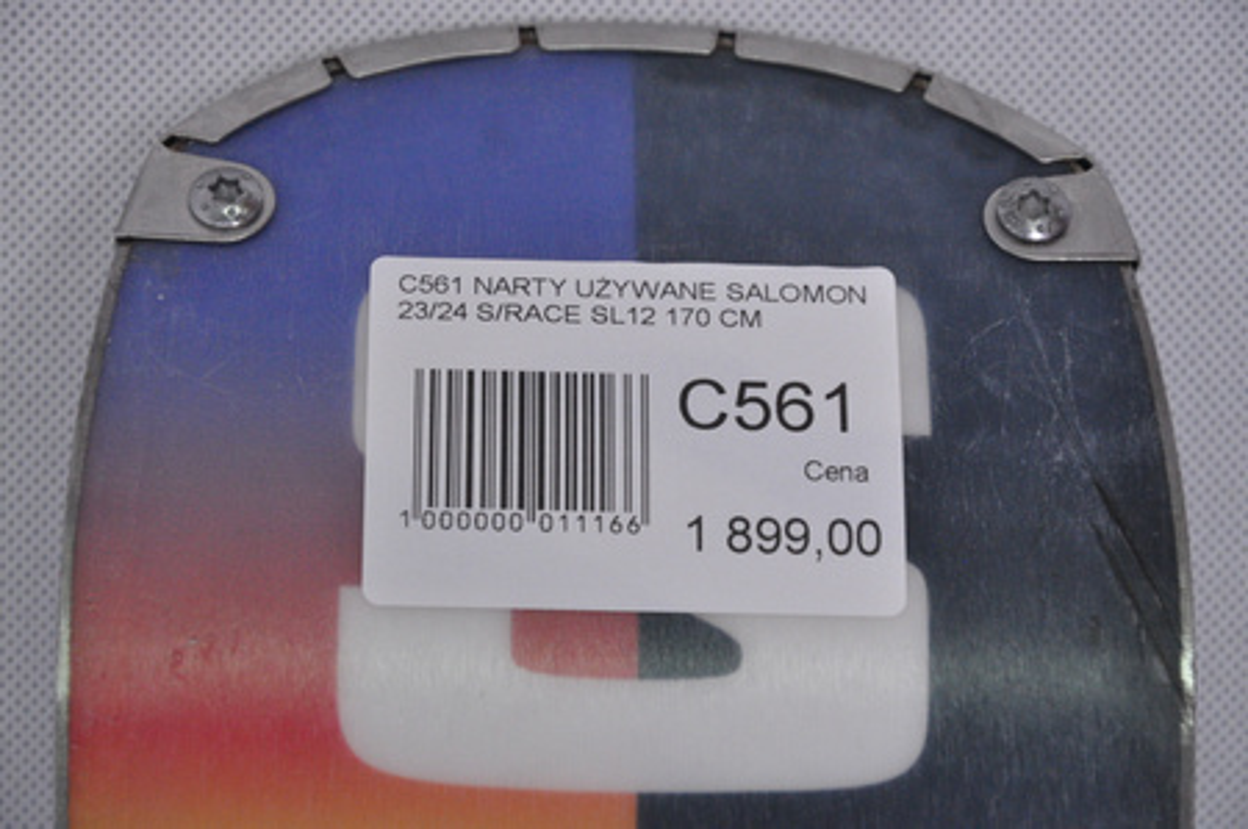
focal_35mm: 158
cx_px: 624
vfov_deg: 8.7
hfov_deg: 13.1
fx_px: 5454
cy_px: 414
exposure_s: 1/125
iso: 3200
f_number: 8
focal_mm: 105
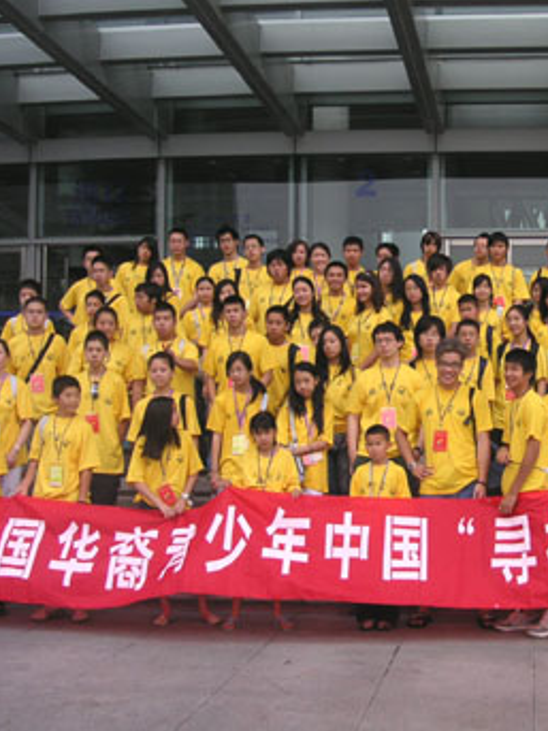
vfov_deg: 35.6
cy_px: 364
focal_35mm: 54
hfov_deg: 26.4
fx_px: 1141
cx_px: 458
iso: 50
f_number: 2.8
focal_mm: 6.1
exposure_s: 1/250
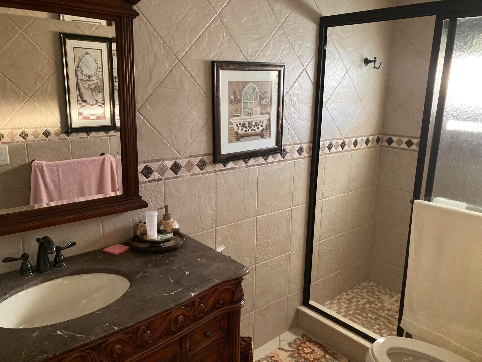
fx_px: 390
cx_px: 241
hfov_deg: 63.4
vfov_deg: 49.7
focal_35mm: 28
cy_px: 181
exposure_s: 1/52
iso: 320
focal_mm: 3.99
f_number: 1.8
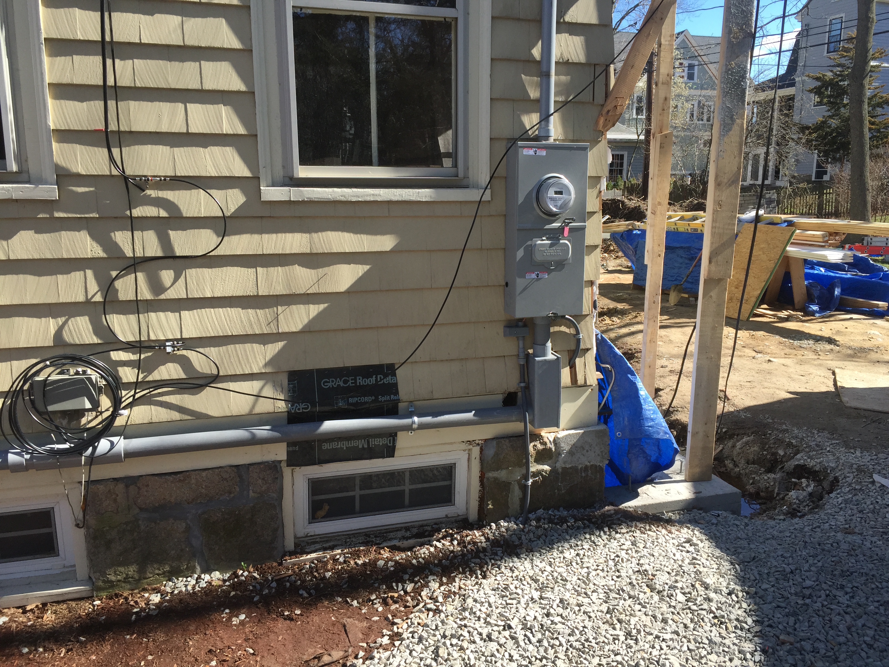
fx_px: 745
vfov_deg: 48.2
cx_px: 444
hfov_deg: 61.7
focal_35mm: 29
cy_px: 334
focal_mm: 4.15
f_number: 2.2
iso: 32
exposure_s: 1/791
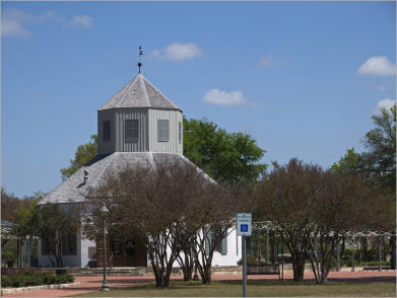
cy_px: 149
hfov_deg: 16.4
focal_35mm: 120
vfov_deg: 12.4
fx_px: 1378
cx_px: 198
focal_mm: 60
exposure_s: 1/500
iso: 200
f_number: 9
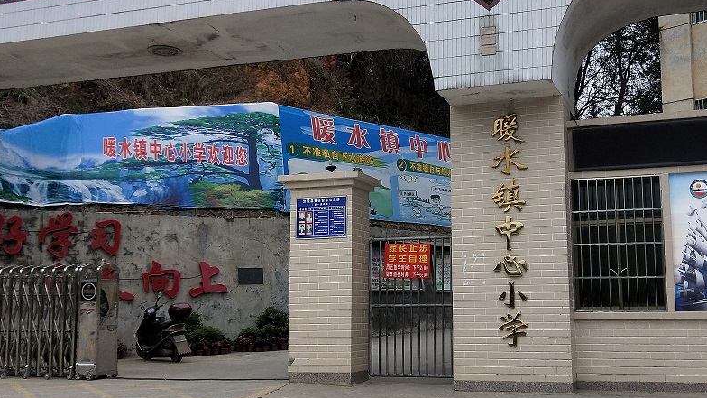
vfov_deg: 29.7
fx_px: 750
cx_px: 414
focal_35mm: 40
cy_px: 207
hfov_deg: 50.2
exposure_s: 1/874
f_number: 1.7
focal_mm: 4.27
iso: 41
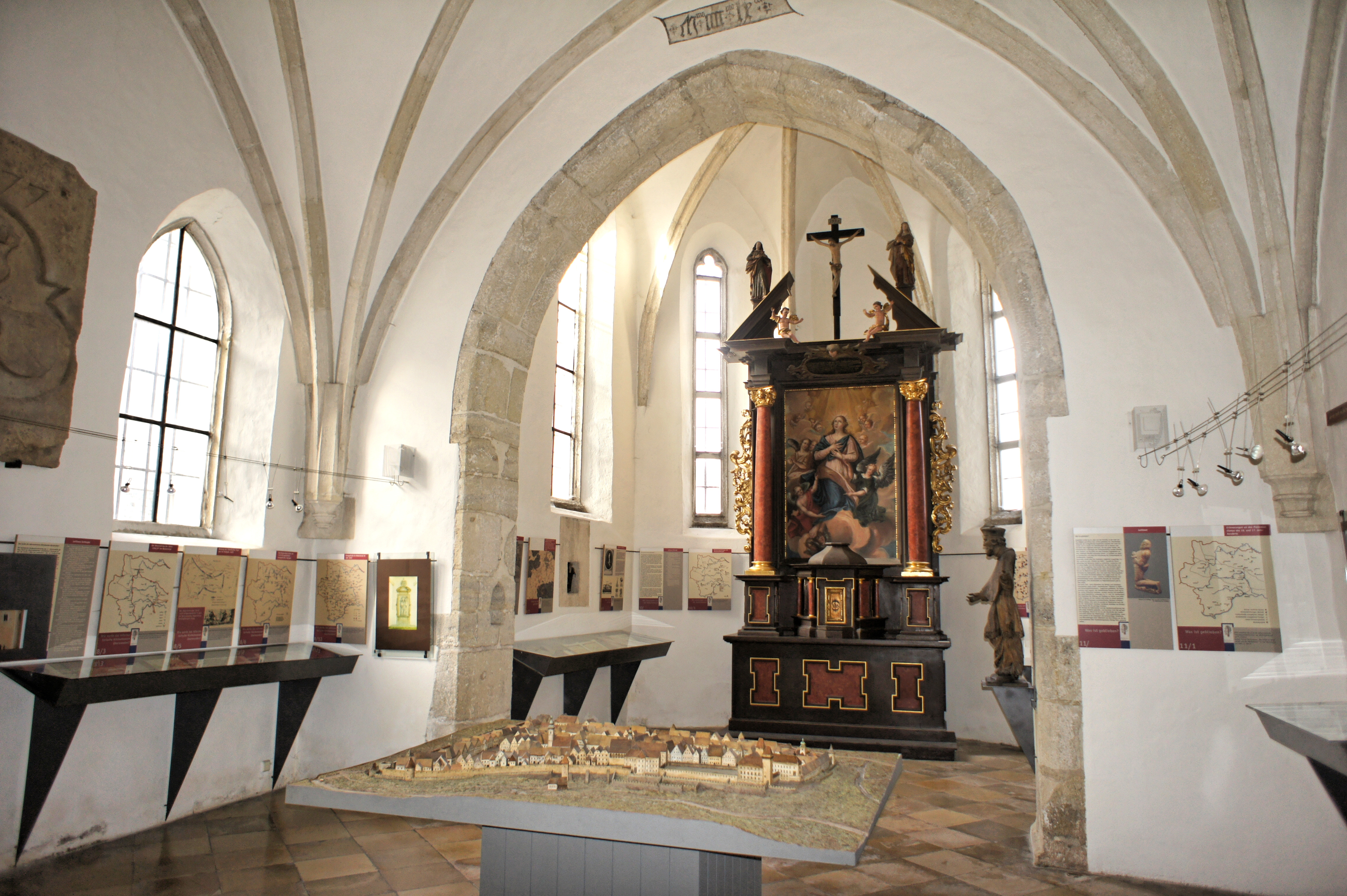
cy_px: 448
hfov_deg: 73.8
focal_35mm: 24
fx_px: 897
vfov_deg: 53.1
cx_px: 674
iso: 200
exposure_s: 1/60
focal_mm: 16
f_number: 2.8
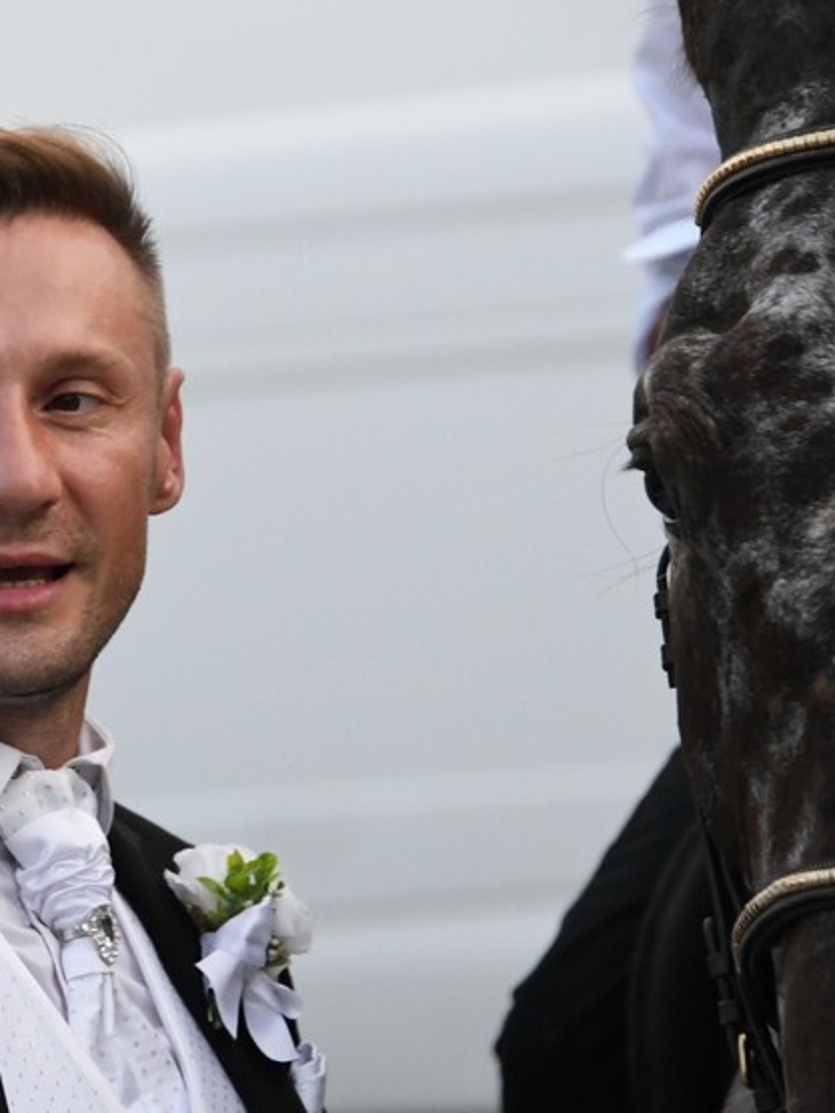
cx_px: -2
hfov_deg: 4.7
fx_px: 10131
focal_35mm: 315
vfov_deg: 6.3
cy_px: 556
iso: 6400
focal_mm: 145
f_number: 5.6
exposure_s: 1/1000
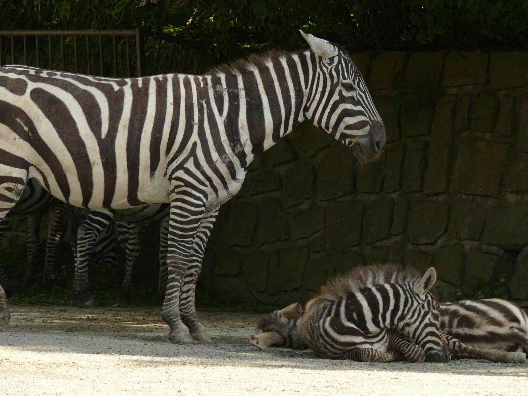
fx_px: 3462
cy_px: 198
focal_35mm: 227
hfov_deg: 8.7
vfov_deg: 6.5
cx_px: 264
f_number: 4
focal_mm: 42.9
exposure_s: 1/100
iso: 100
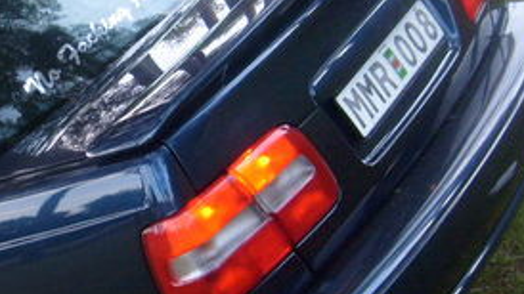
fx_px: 1236
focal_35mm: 89
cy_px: 149
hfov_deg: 22.9
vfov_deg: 13.6
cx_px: -4
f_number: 2.8
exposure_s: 1/45
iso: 80
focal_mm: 5.8
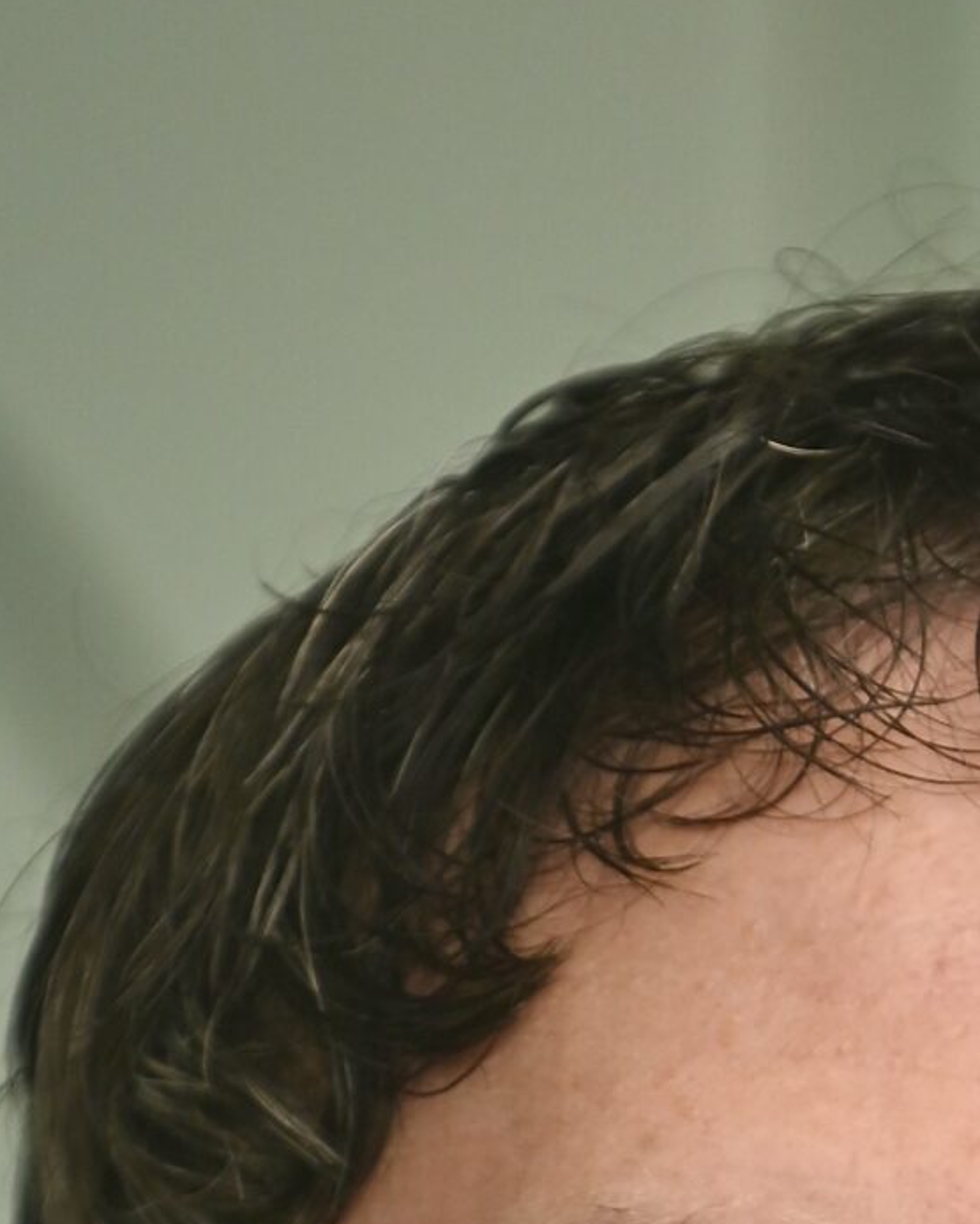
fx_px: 23840
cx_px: 1127
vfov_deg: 2.9
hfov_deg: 2.4
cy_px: 2211
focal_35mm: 658
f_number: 2.8
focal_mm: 190
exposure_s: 1/160
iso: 400
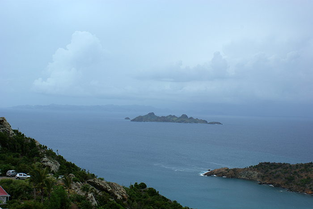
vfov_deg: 25.7
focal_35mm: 52
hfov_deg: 37.9
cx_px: 156
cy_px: 104
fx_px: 456
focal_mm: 35
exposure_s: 1/100
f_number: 13
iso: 100
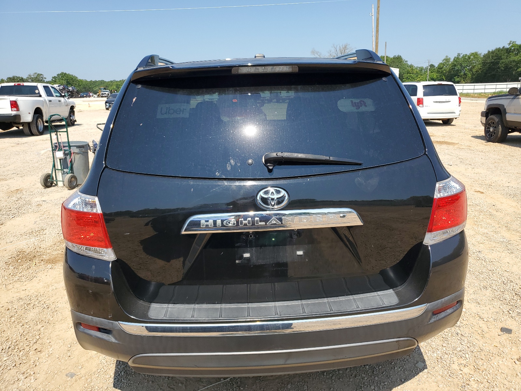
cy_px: 196
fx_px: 391
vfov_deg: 53.1
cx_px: 260
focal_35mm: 26
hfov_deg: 67.3
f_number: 1.5
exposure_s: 1/2500
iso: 50
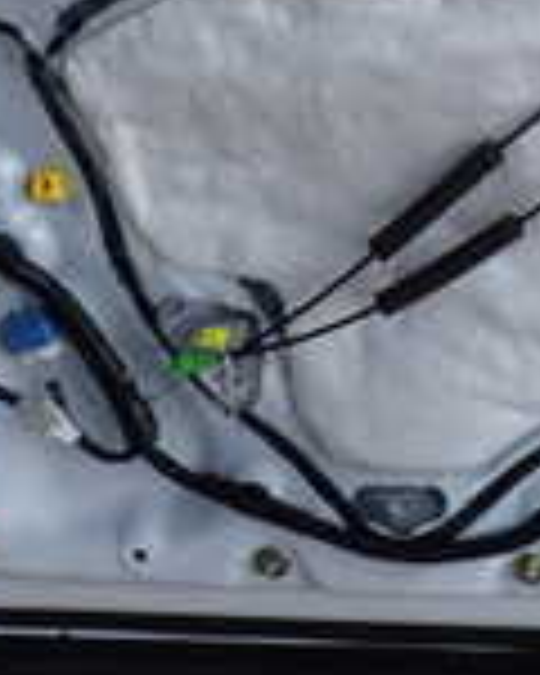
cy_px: 81
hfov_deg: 13.1
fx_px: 2337
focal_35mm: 117
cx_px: 495
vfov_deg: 16.2
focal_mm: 5.4
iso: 100
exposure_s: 1/125
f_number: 3.2
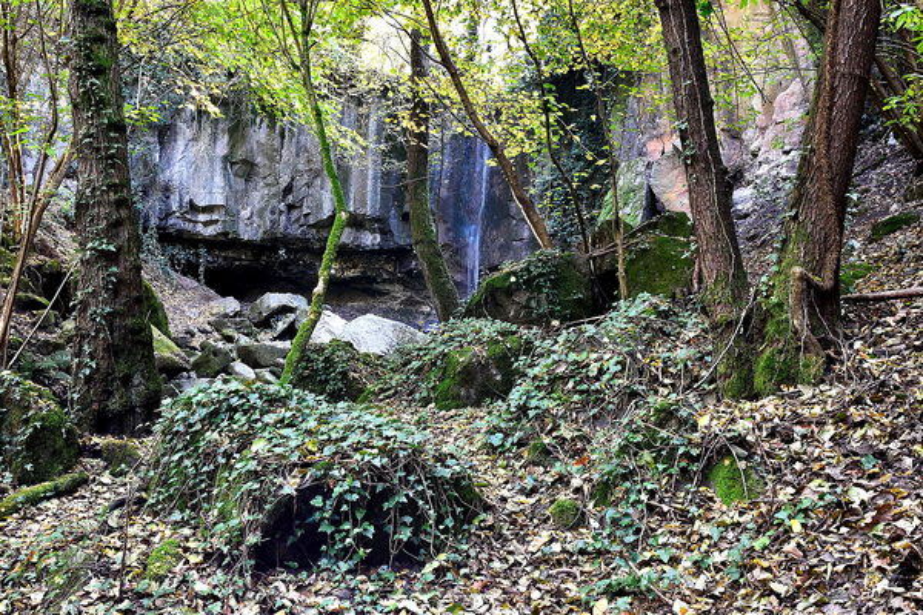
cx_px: 462
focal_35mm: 32
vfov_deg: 41.7
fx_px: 808
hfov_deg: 59.5
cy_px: 308
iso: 100
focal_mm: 21
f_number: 25
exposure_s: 4
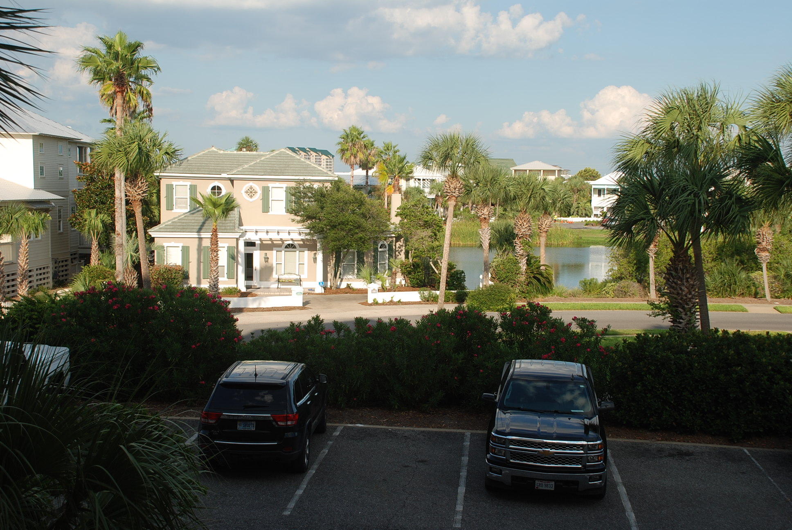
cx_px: 396
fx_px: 1057
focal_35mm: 48
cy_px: 265
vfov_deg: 28.2
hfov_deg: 41.1
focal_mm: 32
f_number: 7.1
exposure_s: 1/200
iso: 100
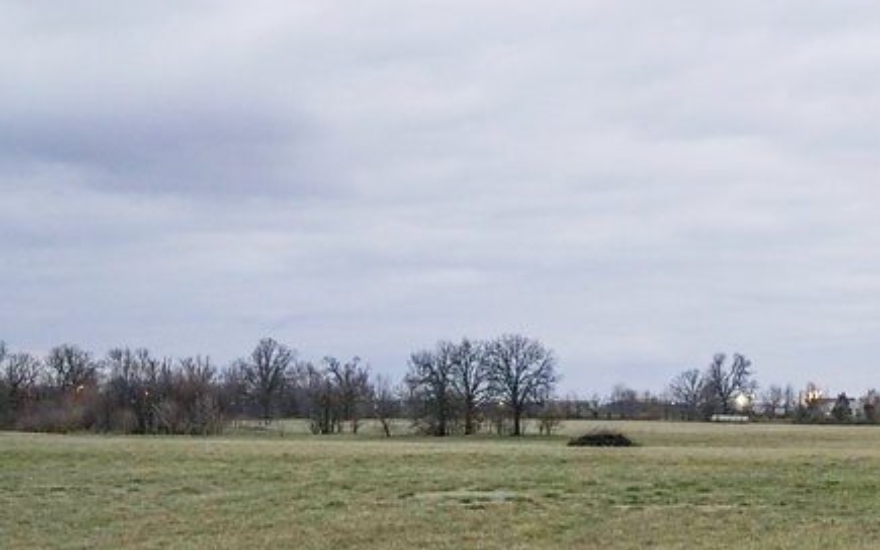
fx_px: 2015
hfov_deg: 23.1
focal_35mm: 84
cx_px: 971
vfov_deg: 15.5
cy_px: 432
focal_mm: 35
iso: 1600
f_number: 9
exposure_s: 1/8
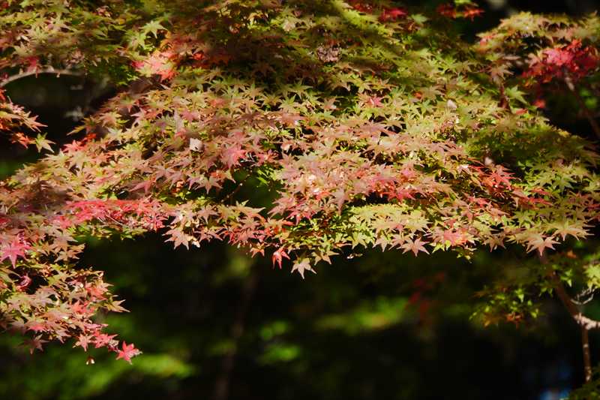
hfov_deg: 6.9
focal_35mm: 300
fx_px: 4999
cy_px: 200
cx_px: 300
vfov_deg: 4.6
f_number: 6.3
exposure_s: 1/250
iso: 100
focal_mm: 200
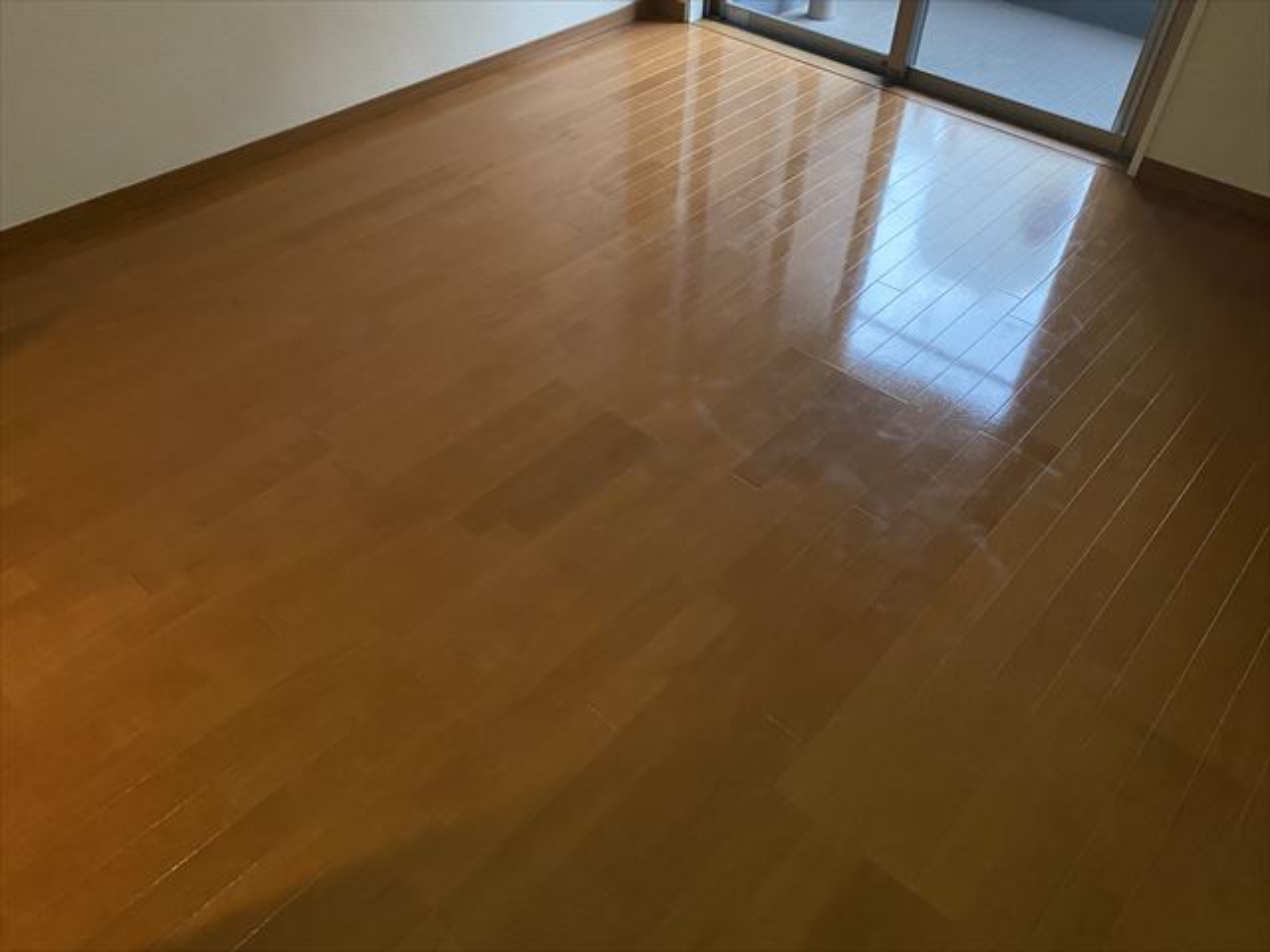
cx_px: 635
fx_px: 954
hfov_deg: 67.3
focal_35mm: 26
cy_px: 476
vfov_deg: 53.1
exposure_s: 1/25
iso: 640
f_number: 1.8
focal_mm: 4.25
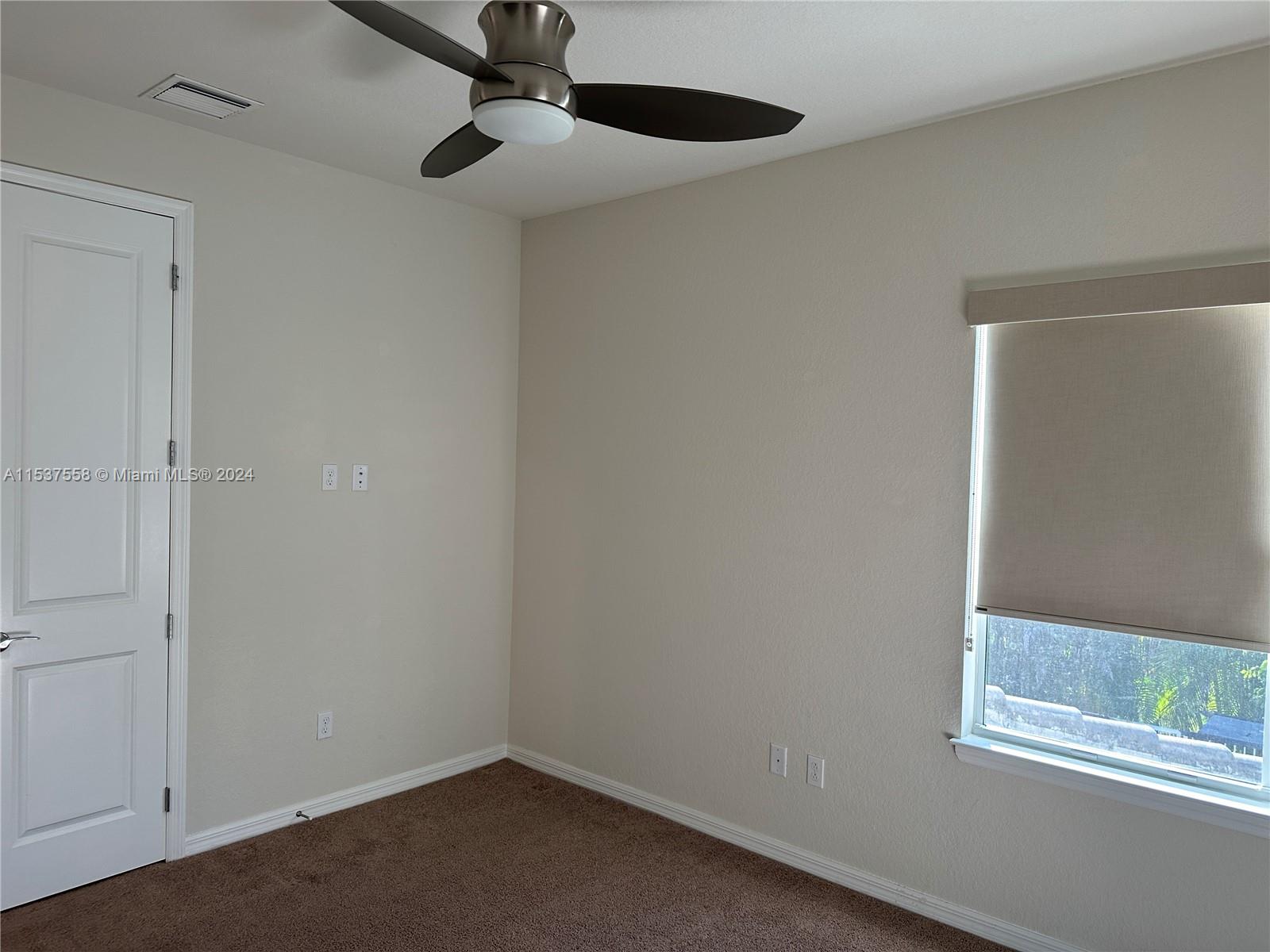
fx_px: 881
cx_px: 635
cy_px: 476
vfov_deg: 56.8
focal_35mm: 24
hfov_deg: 71.6
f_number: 1.78
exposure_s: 1/130
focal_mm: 6.86
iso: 100
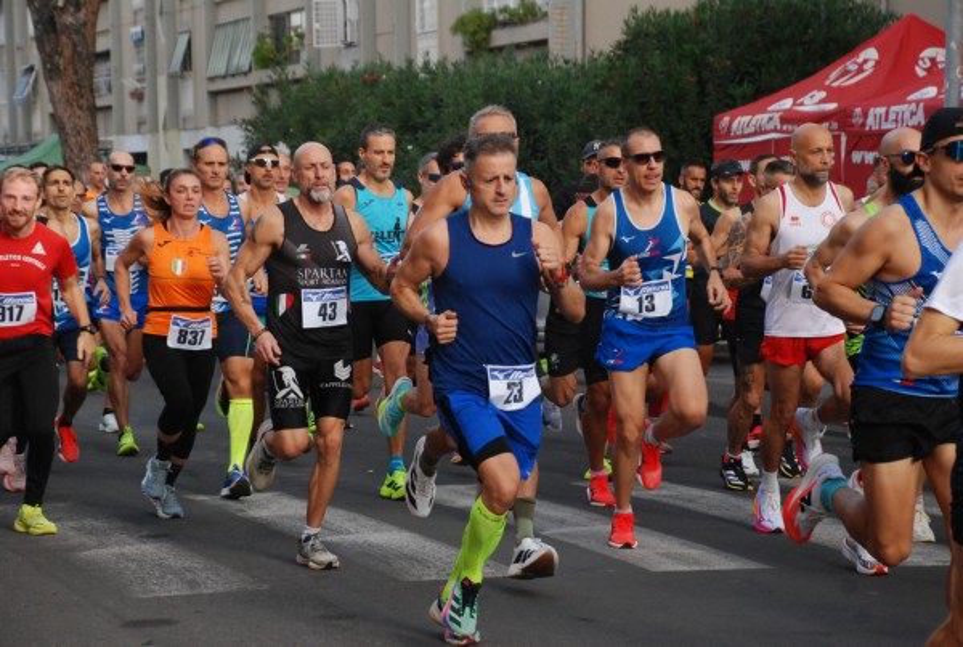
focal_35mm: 105
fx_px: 2815
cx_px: 482
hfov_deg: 19.4
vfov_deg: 13.1
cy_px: 324
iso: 1000
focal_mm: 70
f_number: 5.6
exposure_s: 1/800
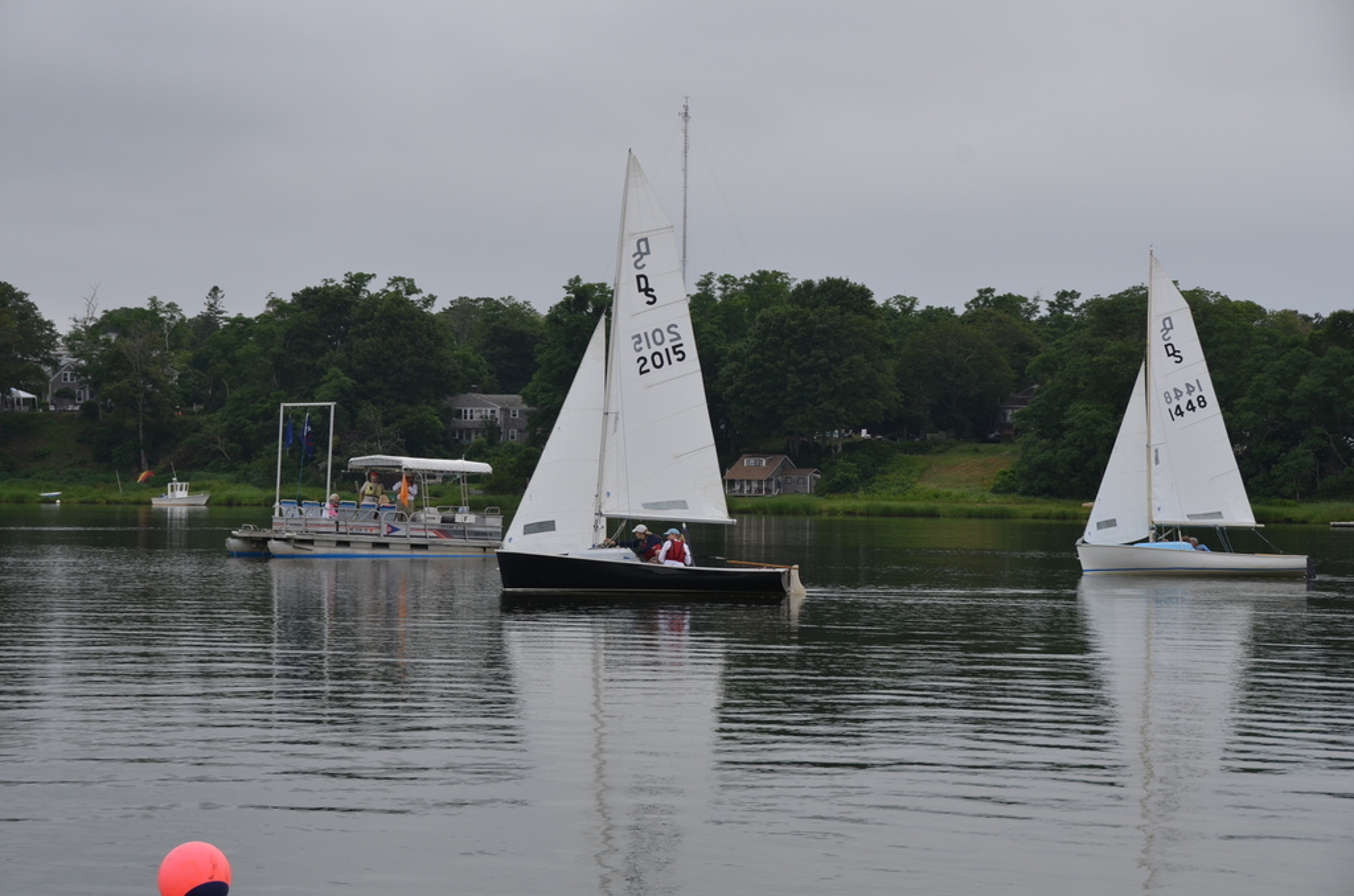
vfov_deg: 16.2
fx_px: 3152
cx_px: 677
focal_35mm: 84
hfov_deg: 24.2
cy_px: 448
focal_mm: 56
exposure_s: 1/250
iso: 180
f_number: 8
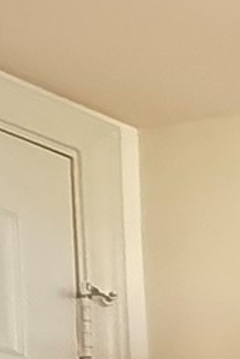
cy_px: 679
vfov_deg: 14.9
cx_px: 1015
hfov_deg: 7.4
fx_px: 1170
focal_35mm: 117
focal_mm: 2.22
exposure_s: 1/60
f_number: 2.2
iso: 1250
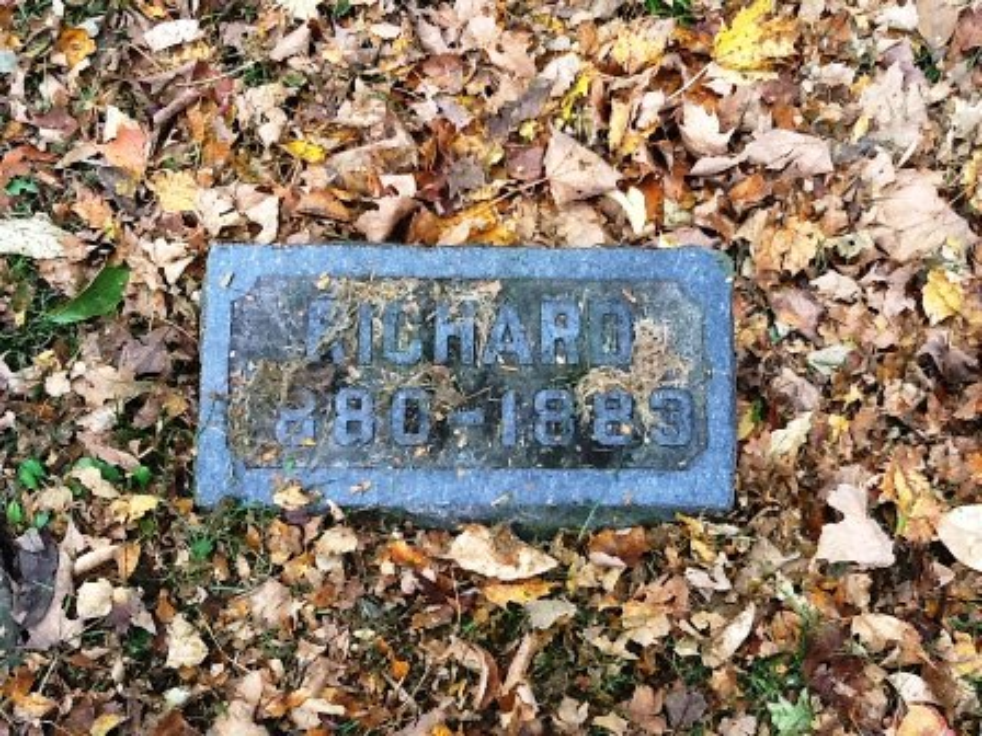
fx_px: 908
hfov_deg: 56.8
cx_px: 491
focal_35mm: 32
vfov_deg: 44.2
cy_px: 368
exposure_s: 1/120
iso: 125
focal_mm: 2.03
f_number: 2.4
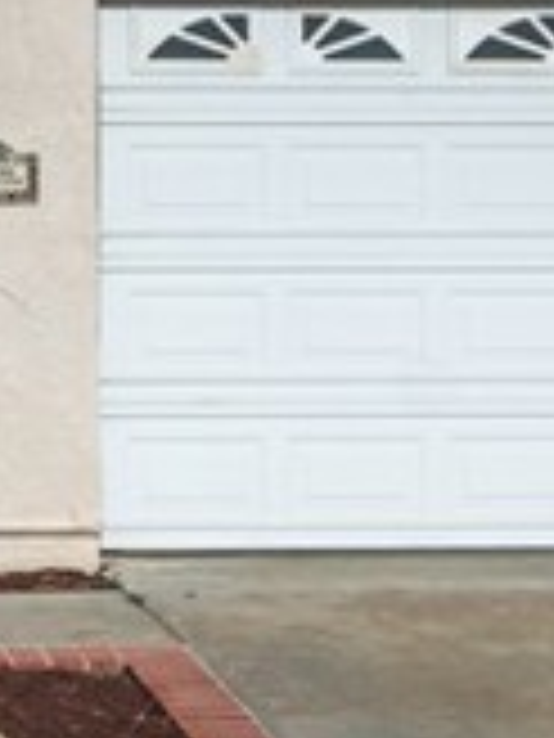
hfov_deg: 11.7
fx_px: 2689
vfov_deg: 15.1
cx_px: 419
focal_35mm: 126
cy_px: -137
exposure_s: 1/6400
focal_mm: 21
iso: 400
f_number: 5.6
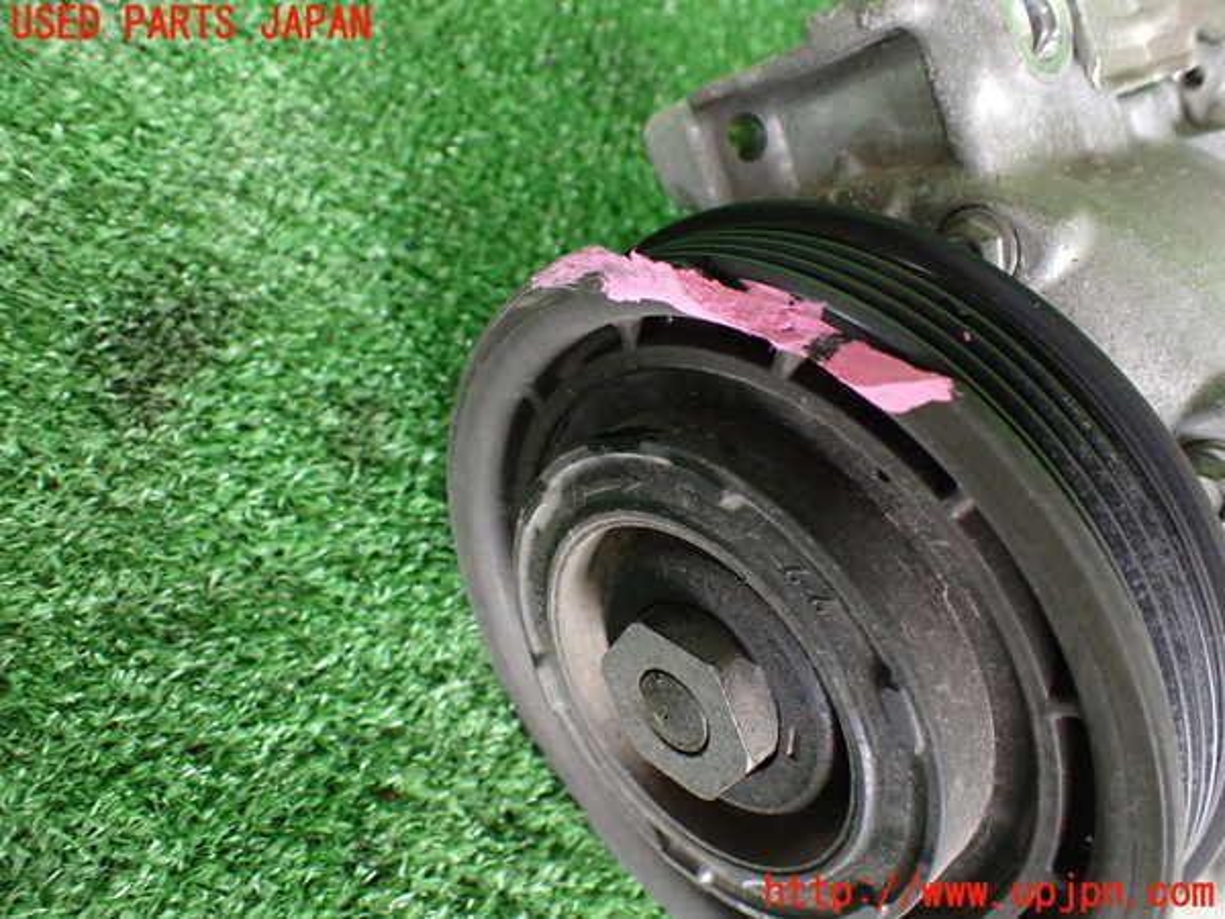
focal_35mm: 30
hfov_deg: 60.0
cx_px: 612
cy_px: 460
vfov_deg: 46.8
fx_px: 1062
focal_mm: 5.4
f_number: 2.3
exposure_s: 1/125
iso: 640
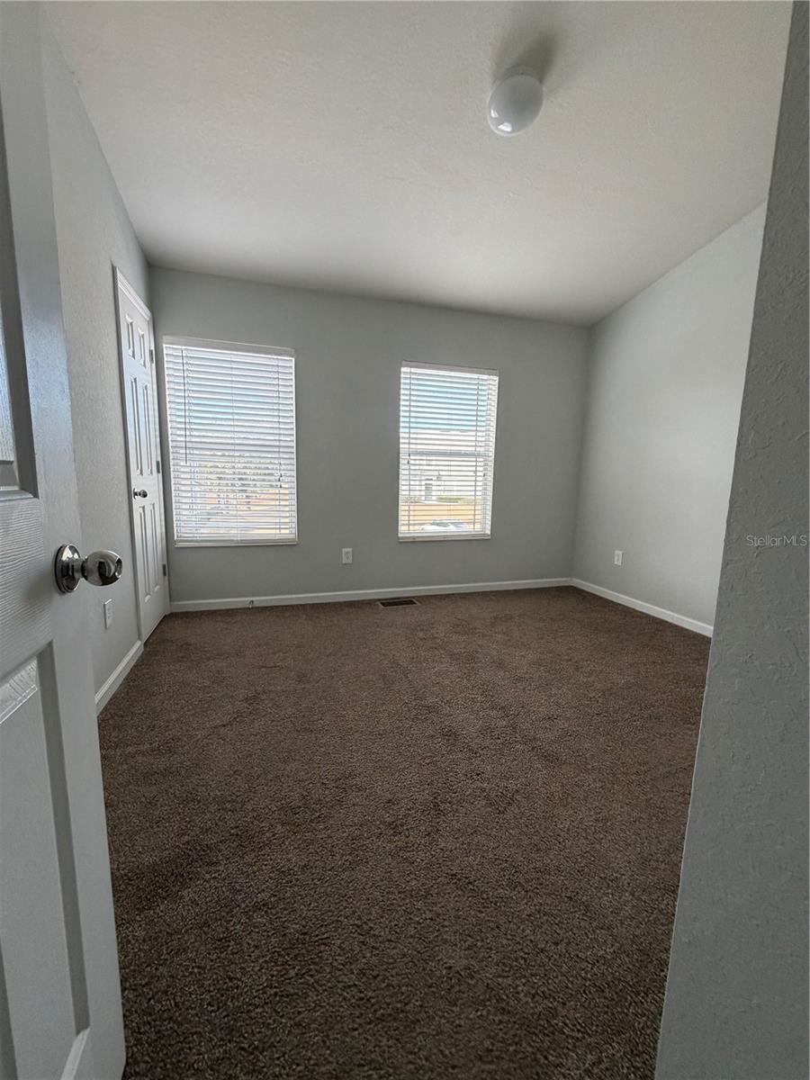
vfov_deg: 102.1
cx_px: 405
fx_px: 437
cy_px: 540
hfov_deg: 85.7
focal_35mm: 14
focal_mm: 2.22
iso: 250
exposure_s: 1/121
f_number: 2.2
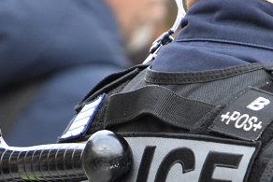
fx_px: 8755
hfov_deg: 1.8
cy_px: 187
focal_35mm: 1154
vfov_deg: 1.2
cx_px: 183
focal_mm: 300
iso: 1600
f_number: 6.3
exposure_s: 1/200
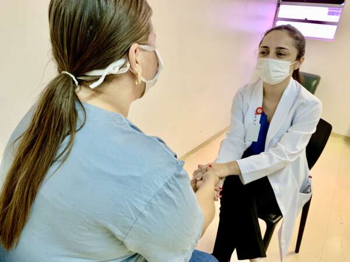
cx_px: 175
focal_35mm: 26
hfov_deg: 67.3
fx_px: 263
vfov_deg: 53.1
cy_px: 131
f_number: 1.8
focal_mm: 4.25
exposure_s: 1/60
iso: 125
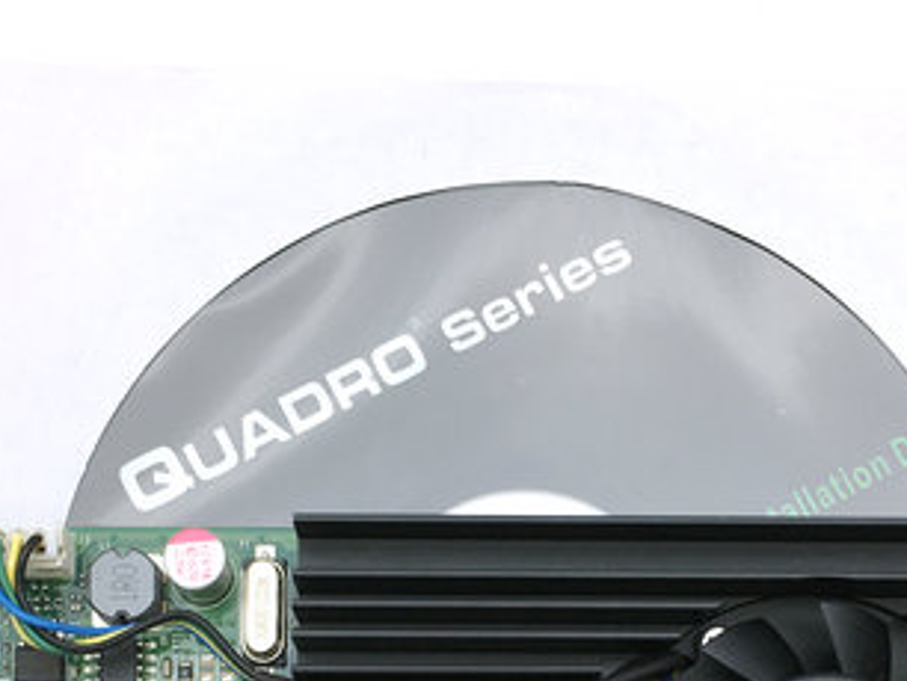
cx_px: 474
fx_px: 1862
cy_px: 708
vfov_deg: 20.0
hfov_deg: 27.4
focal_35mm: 71
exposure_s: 1/422
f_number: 2.2
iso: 25
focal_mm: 4.15
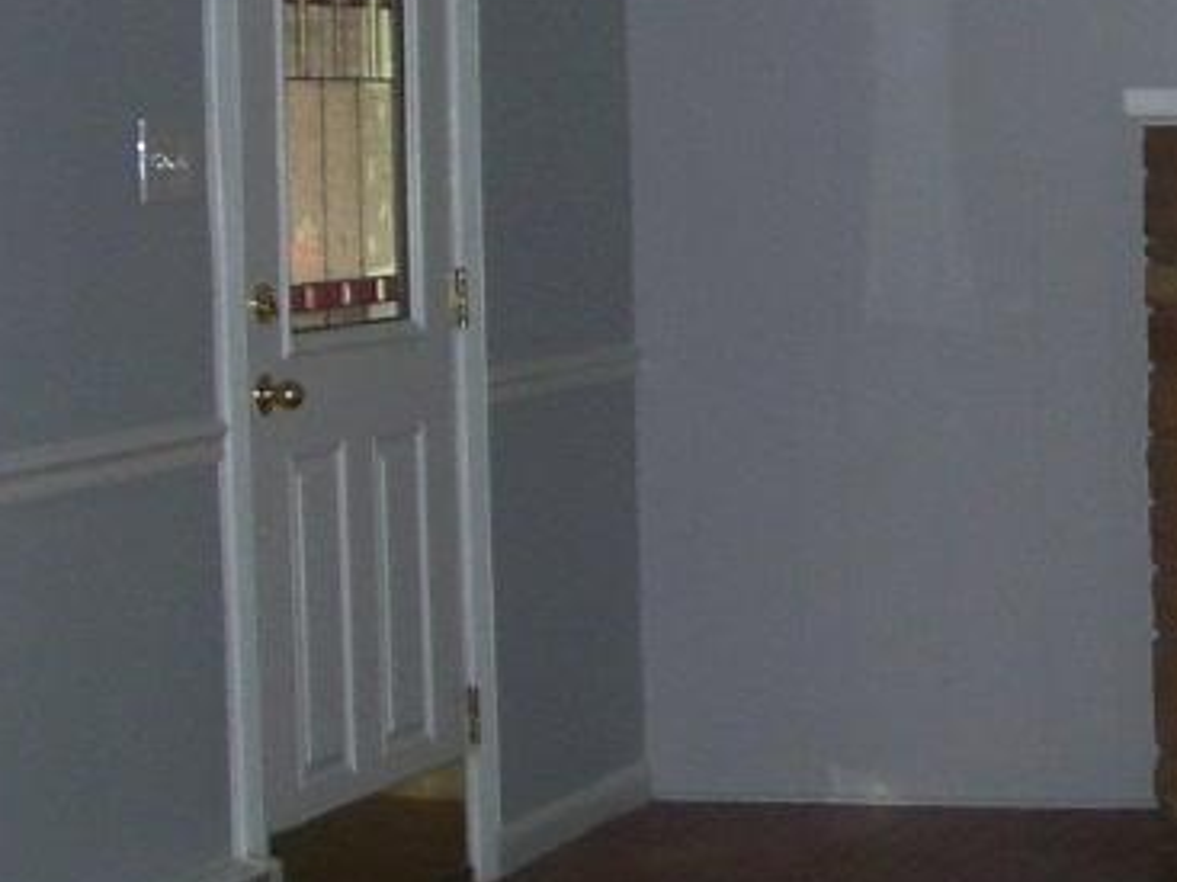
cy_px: 366
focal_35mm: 121
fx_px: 4113
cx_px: 1482
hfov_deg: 15.6
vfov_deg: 12.2
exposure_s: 1/60
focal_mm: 7.8
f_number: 2.8
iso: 200
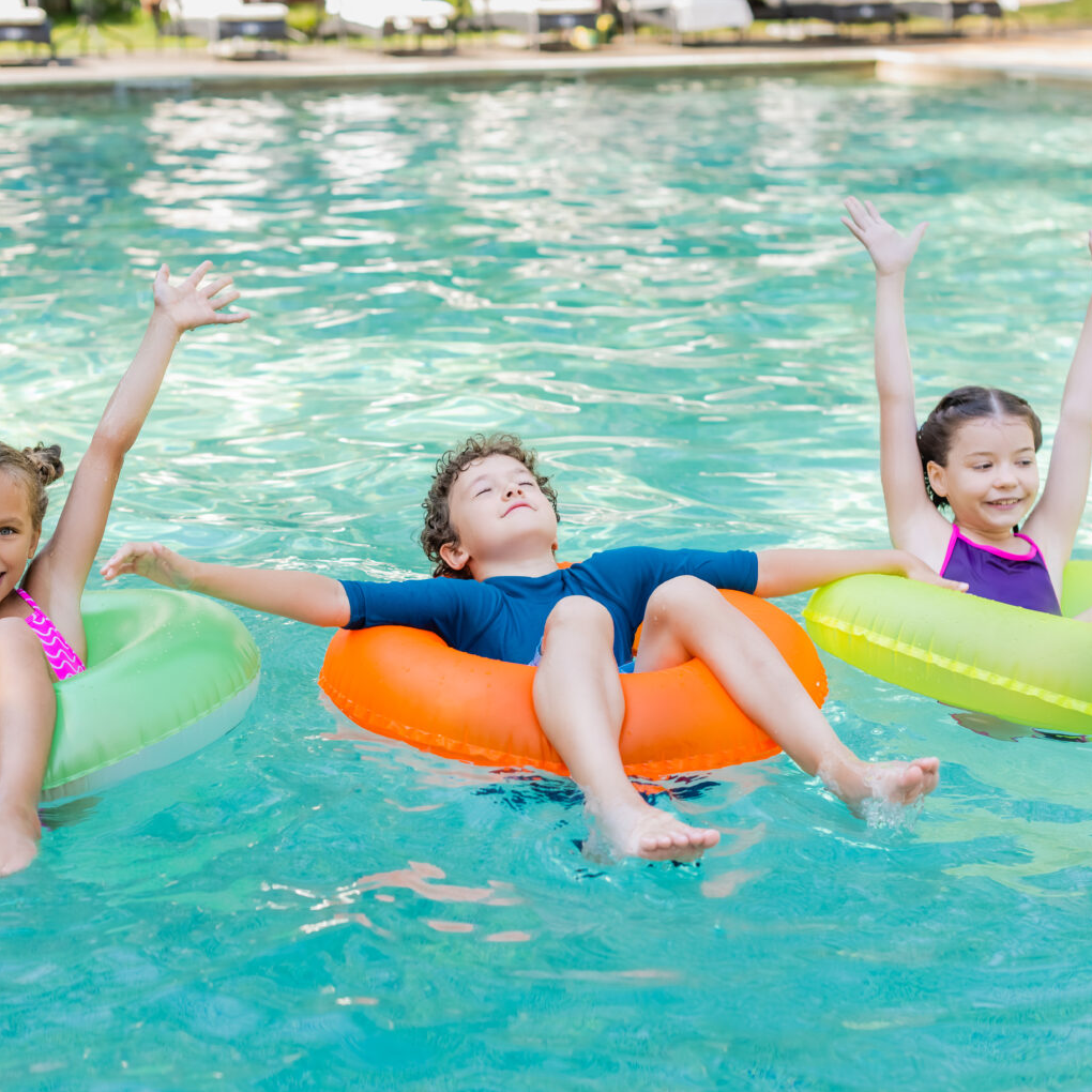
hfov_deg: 26.9
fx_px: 2284
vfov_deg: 26.9
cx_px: 504
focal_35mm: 64
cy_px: 547
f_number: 3.2
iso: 320
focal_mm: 50
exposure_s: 1/640
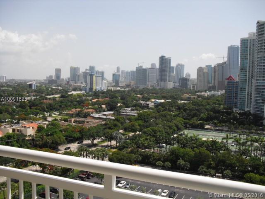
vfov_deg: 39.7
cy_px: 100
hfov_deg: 51.4
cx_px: 132
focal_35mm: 36
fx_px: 276
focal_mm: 6.3
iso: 64
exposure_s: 1/160
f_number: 7.8
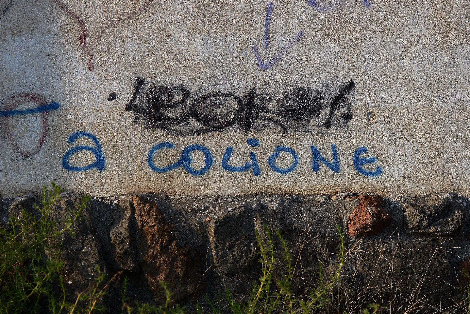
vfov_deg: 12.9
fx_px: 1384
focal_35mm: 106
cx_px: 234
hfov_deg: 19.3
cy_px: 158
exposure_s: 1/400
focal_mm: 105
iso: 100
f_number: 5
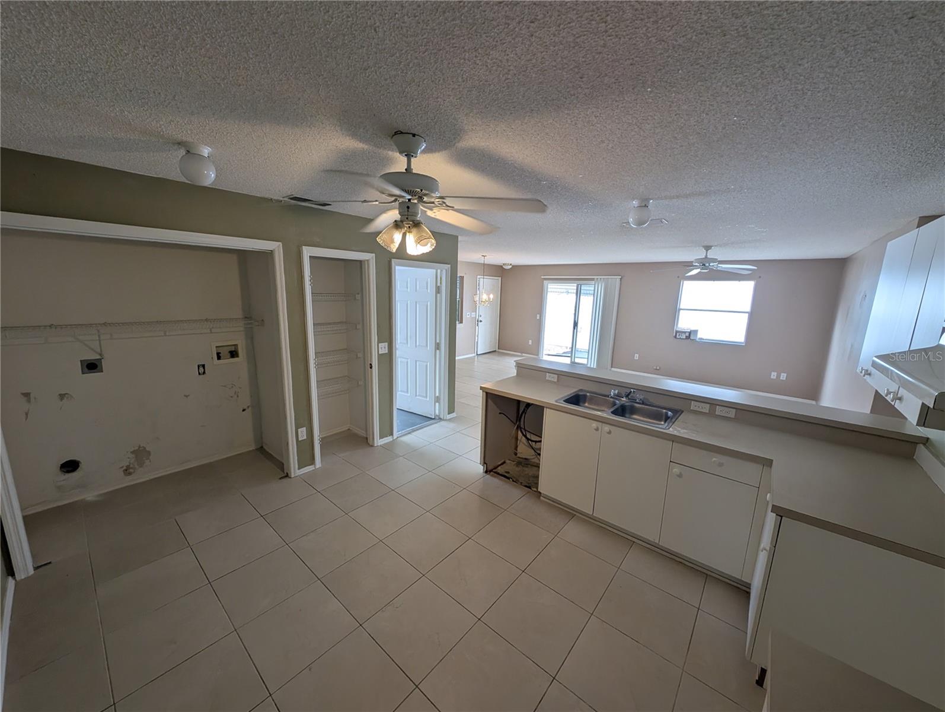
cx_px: 472
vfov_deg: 94.6
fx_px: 328
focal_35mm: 12
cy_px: 356
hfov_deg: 110.5
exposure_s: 1/120
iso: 142
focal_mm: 2.23
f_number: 1.95
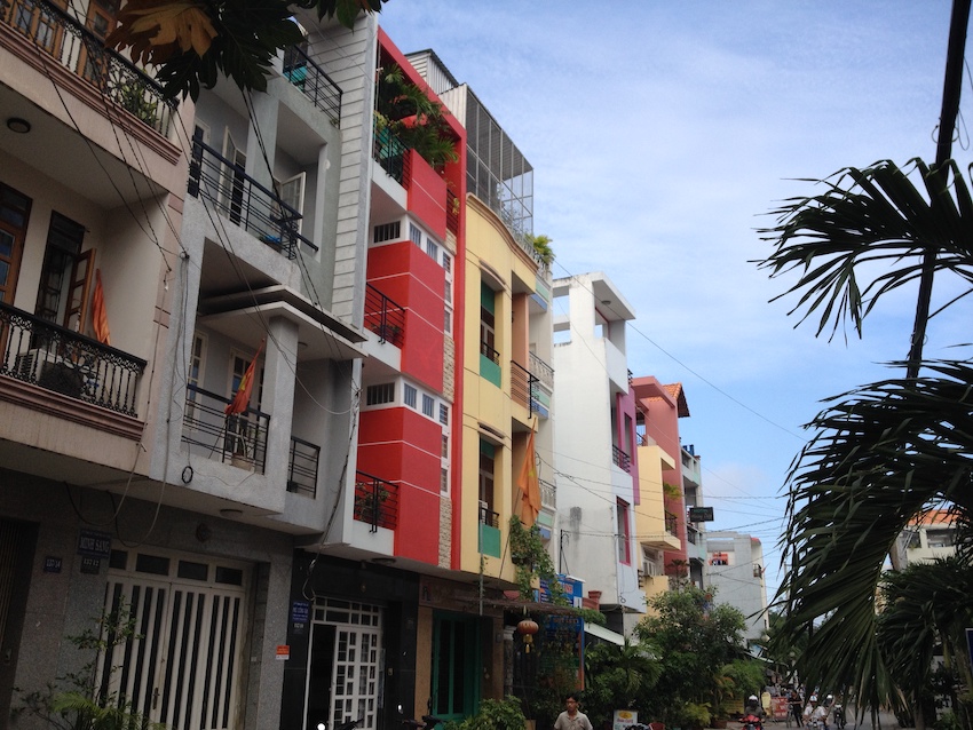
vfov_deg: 40.7
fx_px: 984
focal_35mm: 35
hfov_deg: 52.6
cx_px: 486
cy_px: 365
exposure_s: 1/812
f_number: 2.4
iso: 50
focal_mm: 4.28
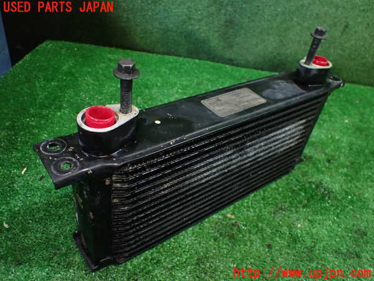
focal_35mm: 30
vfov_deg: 46.8
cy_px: 140
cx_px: 187
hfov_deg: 60.0
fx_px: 324
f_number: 2.3
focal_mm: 5.4
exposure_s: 1/100
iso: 800
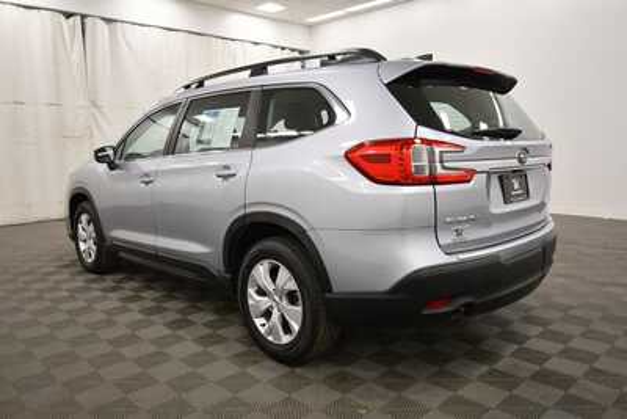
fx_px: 488
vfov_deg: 46.4
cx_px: 314
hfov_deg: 65.5
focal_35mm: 28
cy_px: 210
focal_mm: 19
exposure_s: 1/160
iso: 800
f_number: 5.6
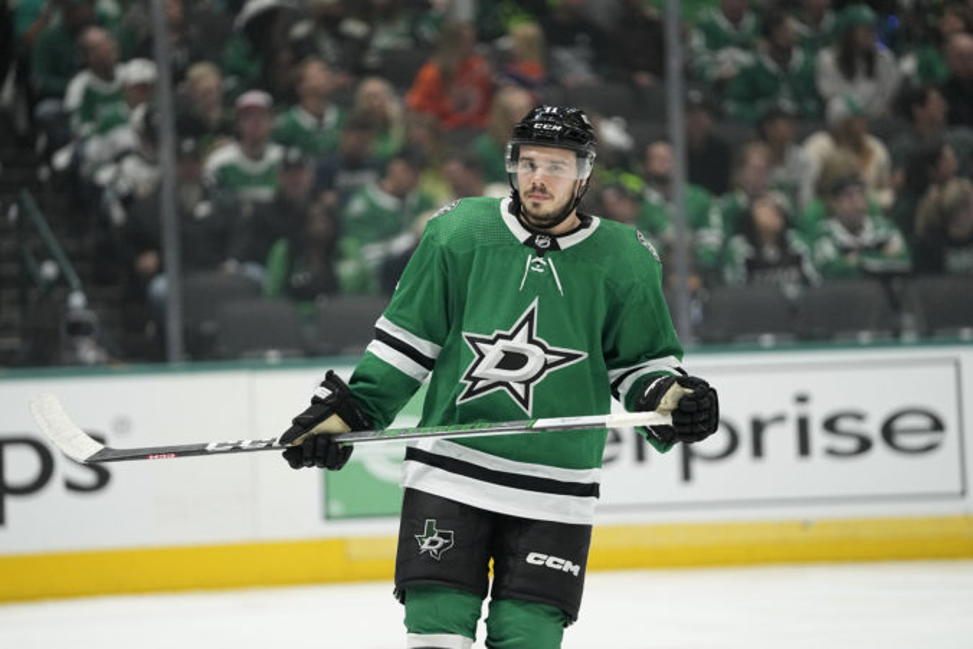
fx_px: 5406
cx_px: 486
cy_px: 324
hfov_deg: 10.3
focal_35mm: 200
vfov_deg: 6.9
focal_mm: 200
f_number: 2.8
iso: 2500
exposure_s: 1/2000
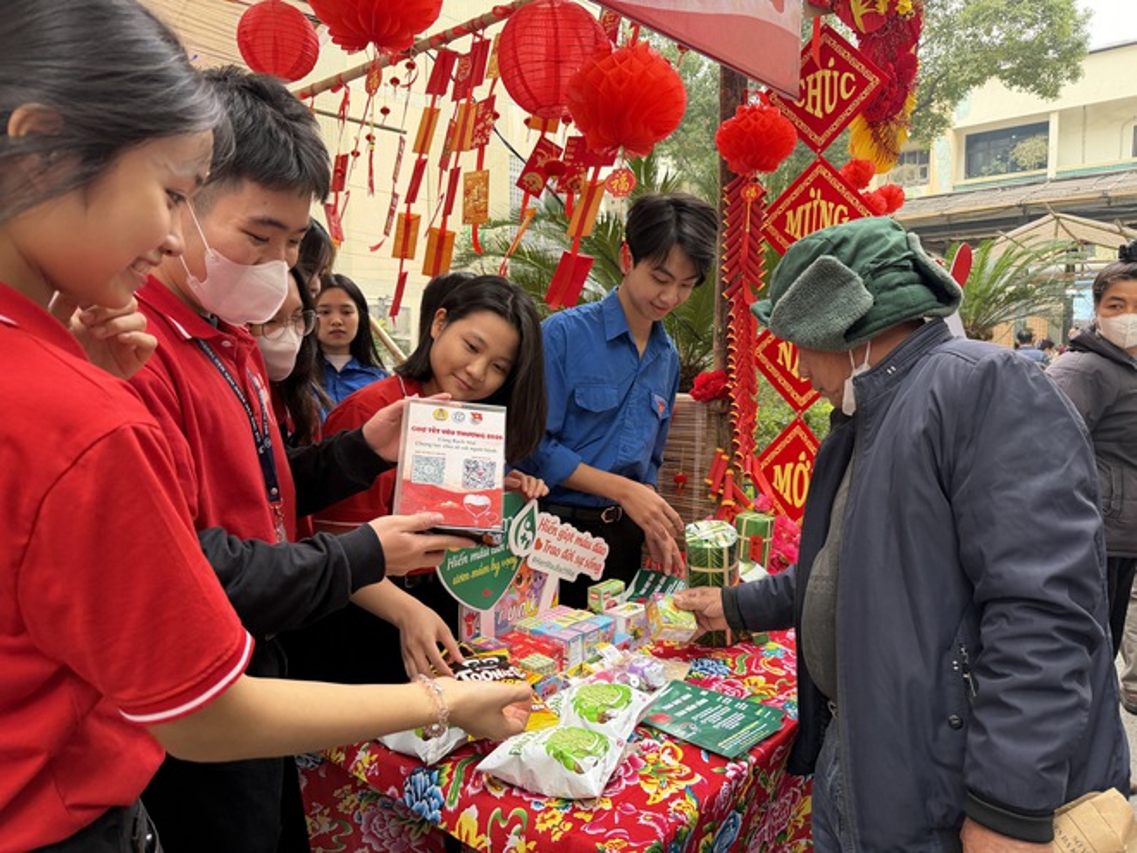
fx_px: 788
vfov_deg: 56.8
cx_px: 568
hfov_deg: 71.6
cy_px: 426
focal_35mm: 24
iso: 125
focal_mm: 6.76
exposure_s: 1/212
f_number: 1.78
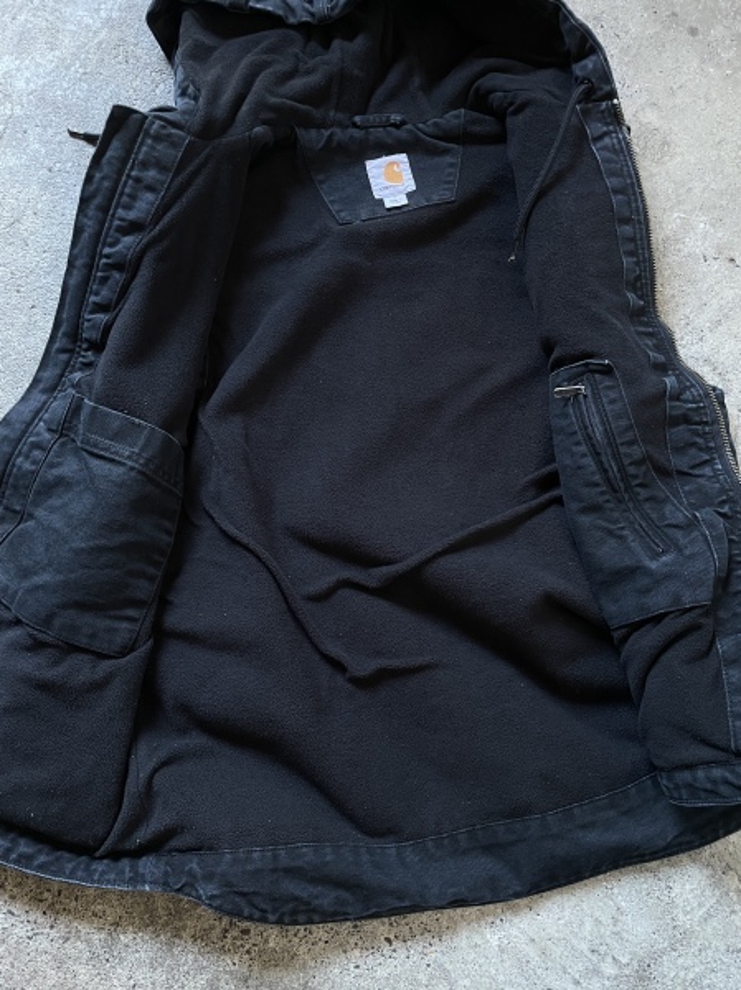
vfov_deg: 67.3
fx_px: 743
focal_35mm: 26
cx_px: 370
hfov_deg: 53.0
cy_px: 495
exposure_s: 1/57
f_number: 1.6
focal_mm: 4.2
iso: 500
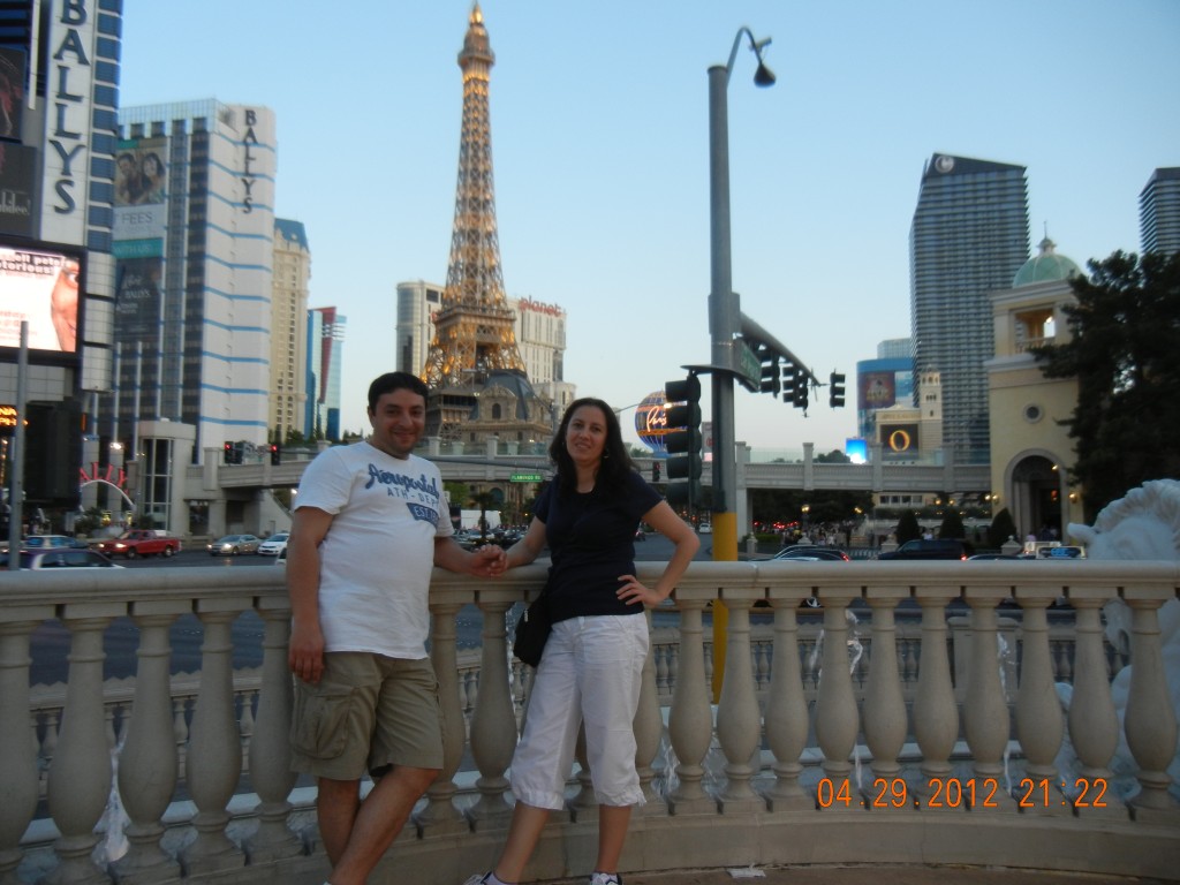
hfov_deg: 60.0
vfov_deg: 46.8
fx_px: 1023
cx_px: 590
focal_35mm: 30
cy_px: 442
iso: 161
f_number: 3.5
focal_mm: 5.4
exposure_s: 1/60
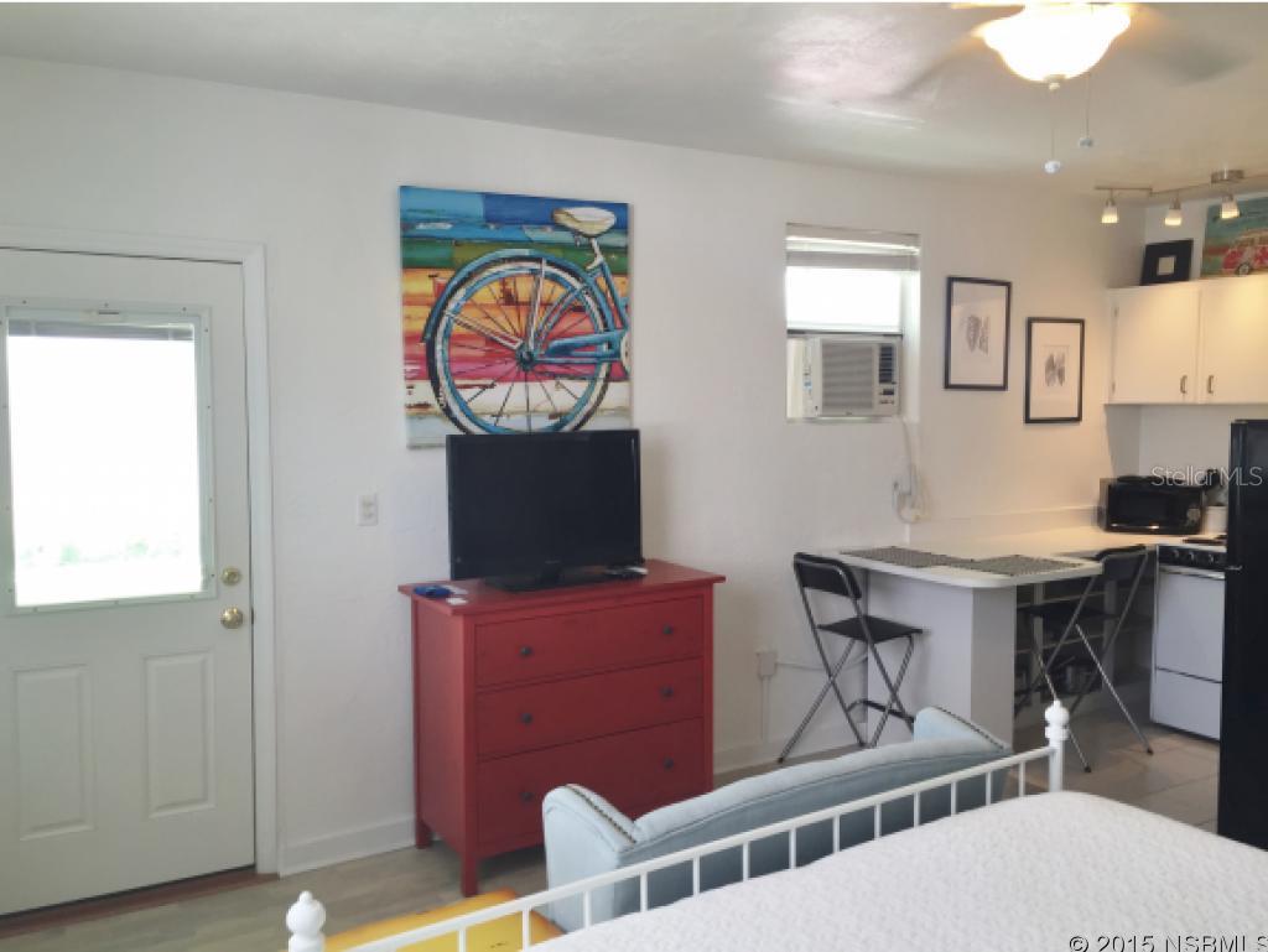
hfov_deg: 61.6
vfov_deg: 48.3
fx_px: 1063
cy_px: 476
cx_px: 634
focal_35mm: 29
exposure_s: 1/60
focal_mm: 4.15
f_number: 2.2
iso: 32
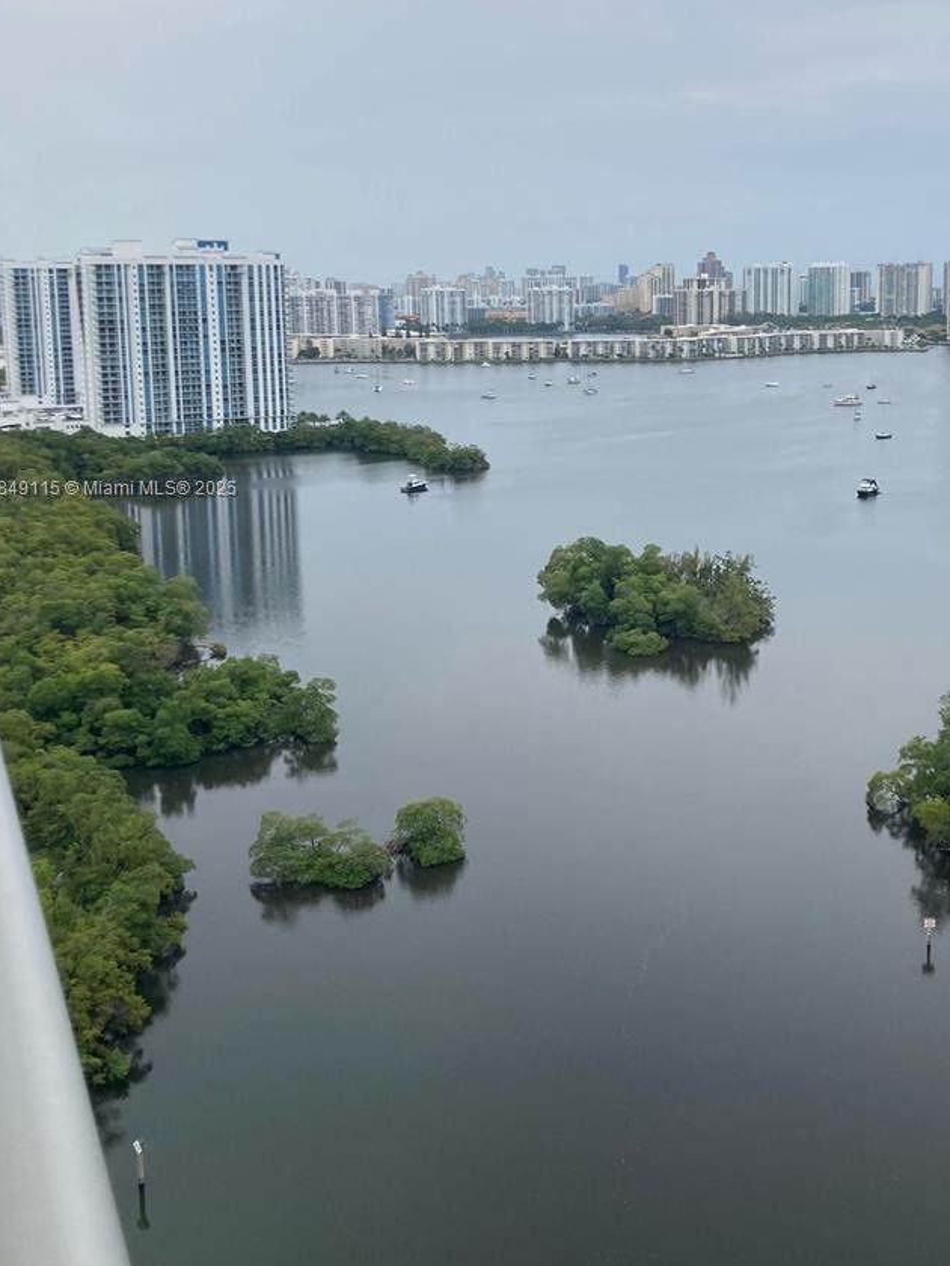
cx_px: 639
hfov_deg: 35.6
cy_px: 490
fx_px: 1464
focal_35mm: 40
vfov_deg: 46.5
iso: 20
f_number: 1.8
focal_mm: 3.99
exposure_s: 1/2114
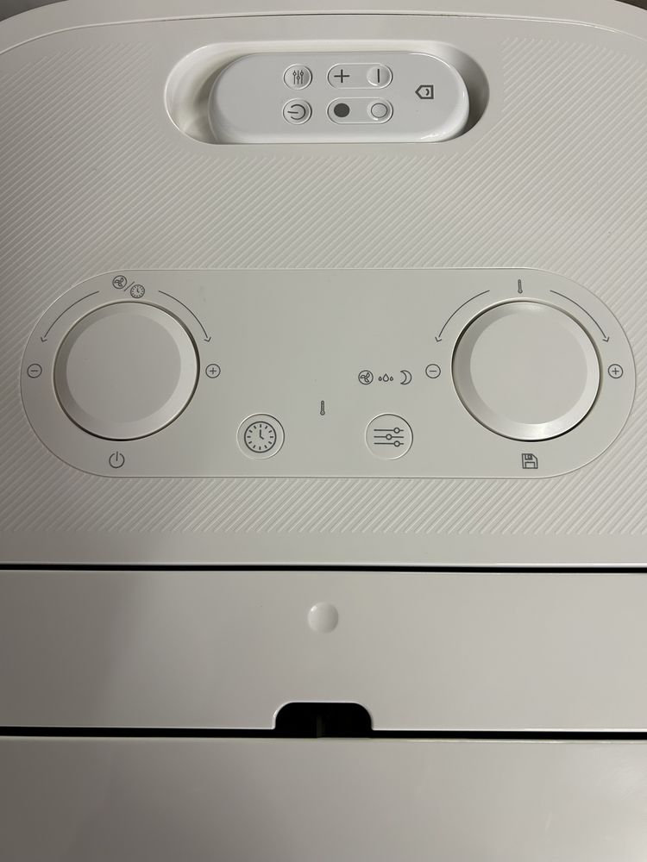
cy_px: 431
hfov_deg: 53.1
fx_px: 648
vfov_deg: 67.3
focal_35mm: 26
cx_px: 324
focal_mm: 5.7
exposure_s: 1/50
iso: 125
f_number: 1.5
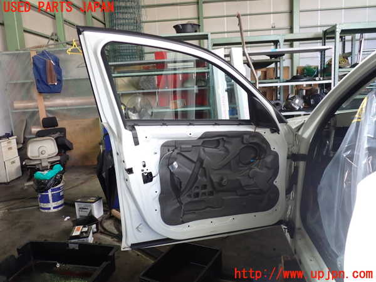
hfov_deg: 60.0
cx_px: 188
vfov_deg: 46.8
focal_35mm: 30
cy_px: 141
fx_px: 326
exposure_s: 1/60
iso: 200
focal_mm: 5.4
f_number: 2.3
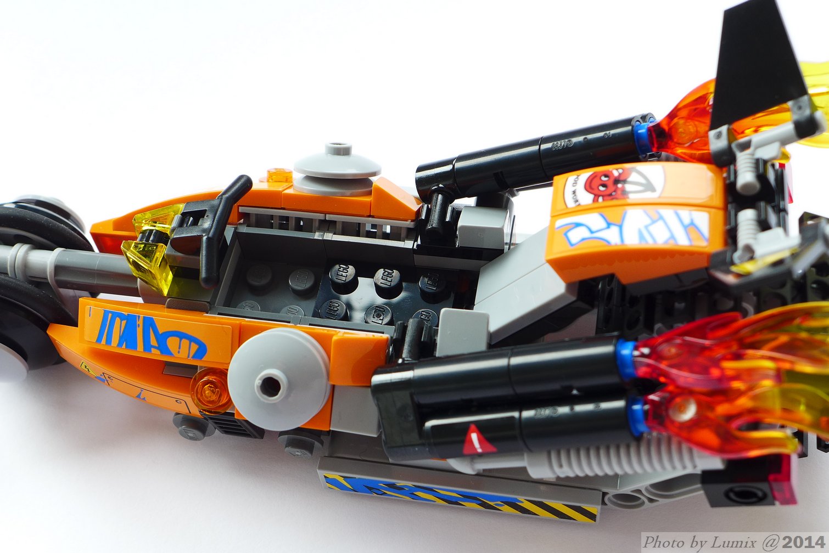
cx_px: 414
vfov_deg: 27.0
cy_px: 276
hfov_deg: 39.6
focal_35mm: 50
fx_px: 1152
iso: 100
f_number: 3.5
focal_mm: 9.8
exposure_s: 1/30
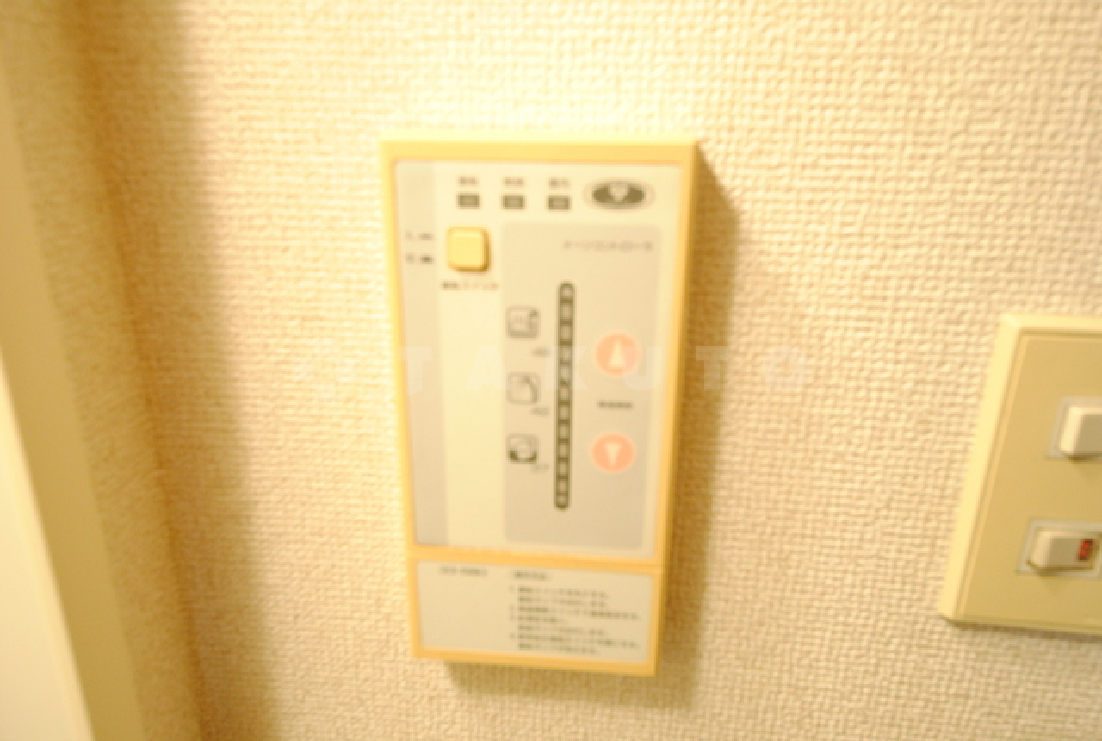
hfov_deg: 73.6
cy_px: 370
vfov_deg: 53.4
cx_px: 551
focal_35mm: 24
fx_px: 736
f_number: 5.6
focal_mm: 16
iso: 800
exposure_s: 1/30
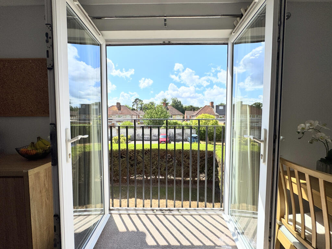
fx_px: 134
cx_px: 166
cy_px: 124
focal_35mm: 14
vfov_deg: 85.7
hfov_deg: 102.1
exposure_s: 1/2208
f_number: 2.2
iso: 50
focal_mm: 2.22
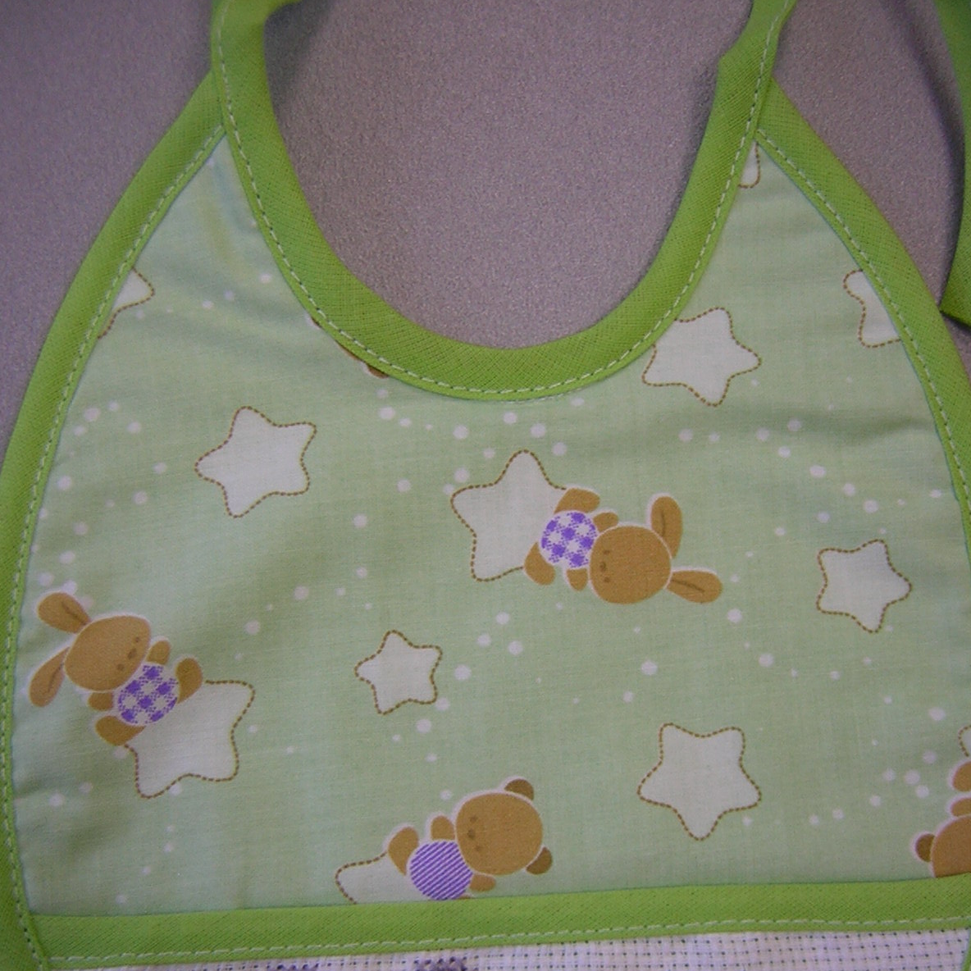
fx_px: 1365
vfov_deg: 38.7
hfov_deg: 39.2
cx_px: 486
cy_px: 654
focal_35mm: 43
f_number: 2.6
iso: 50
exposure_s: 1/30
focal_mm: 4.7
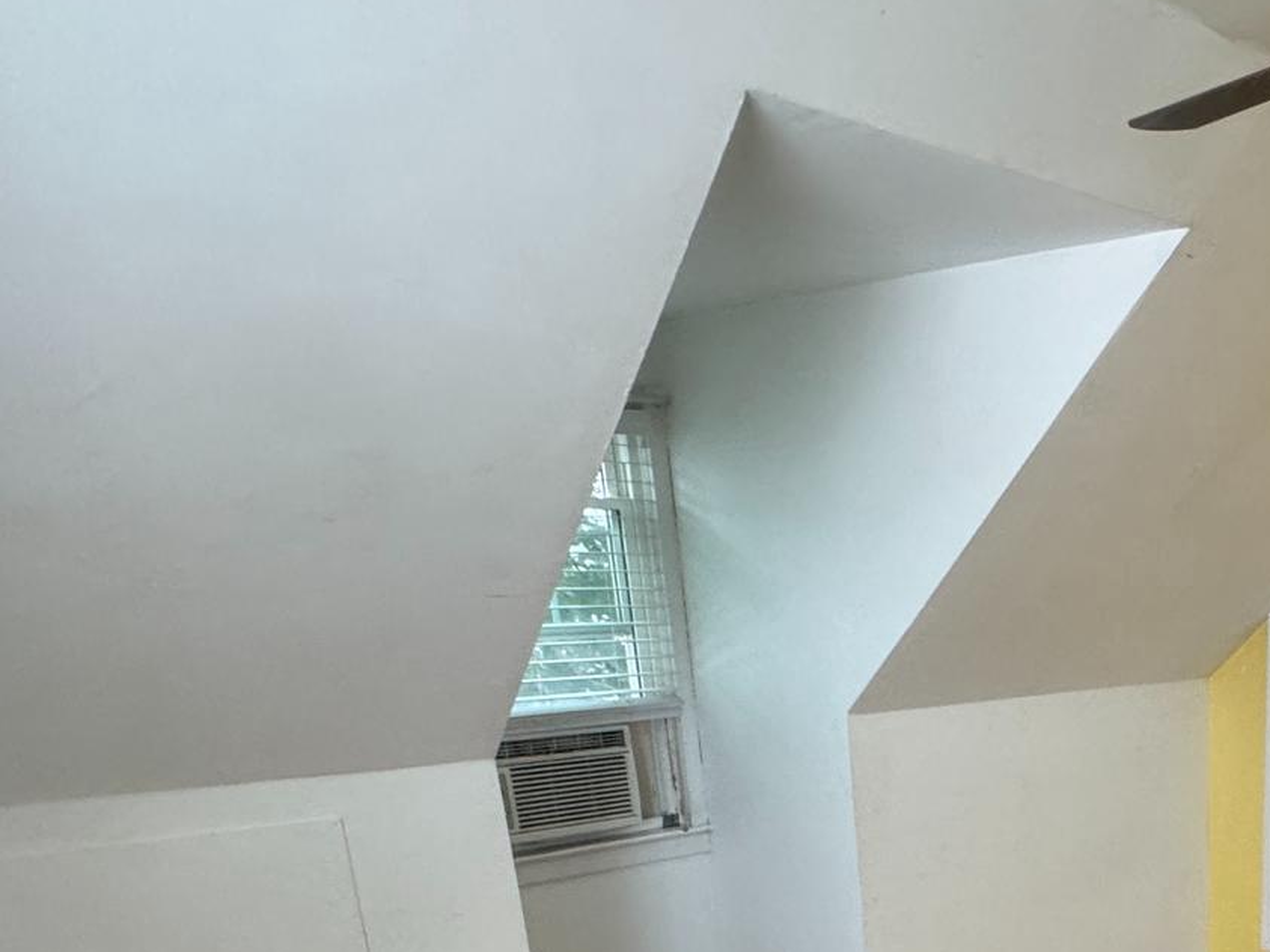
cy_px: 947
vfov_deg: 37.4
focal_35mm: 34
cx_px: 1241
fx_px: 1247
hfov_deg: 46.2
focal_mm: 2.22
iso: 320
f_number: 2.2
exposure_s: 1/120
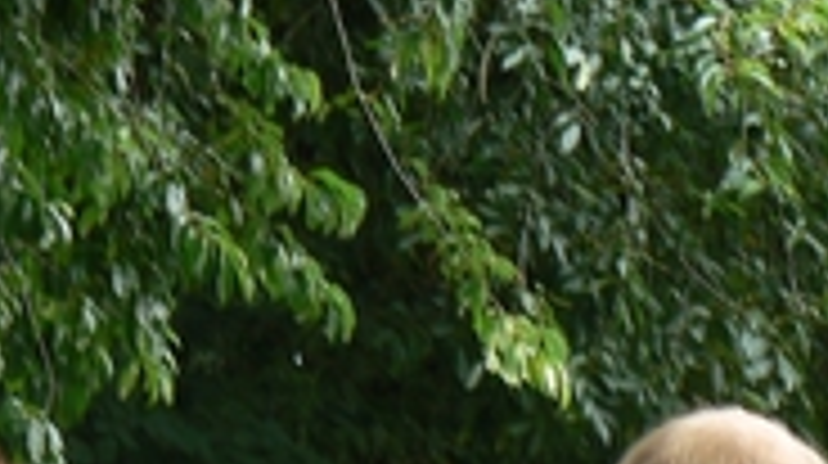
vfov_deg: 4.6
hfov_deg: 8.2
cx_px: -194
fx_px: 5702
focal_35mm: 260
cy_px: 946
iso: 80
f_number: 3.6
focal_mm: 12.2
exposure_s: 1/60
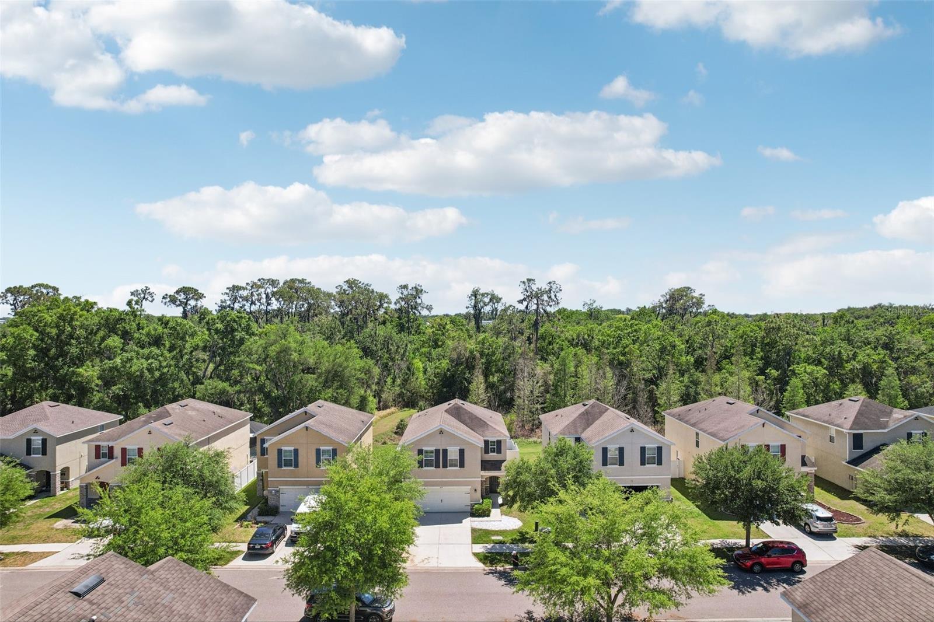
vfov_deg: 57.2
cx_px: 467
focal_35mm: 22
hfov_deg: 78.6
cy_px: 311
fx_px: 571
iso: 110
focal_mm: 8.4
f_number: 2.8
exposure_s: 1/2000
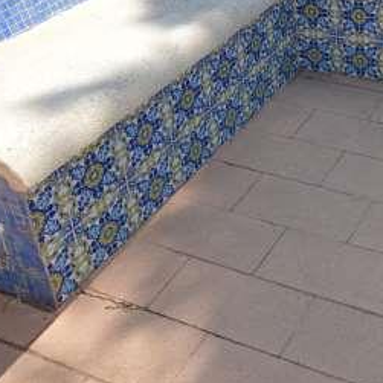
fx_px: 651
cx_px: 420
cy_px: -19
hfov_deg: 29.6
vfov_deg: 30.0
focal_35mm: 52
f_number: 7.1
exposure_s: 1/200
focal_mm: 10
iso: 100
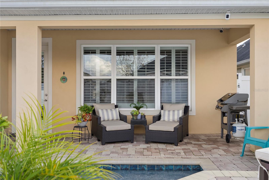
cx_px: 134
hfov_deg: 54.4
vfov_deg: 37.9
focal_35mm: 35
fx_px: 262
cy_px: 90
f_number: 8
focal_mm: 35
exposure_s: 1/20
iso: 125
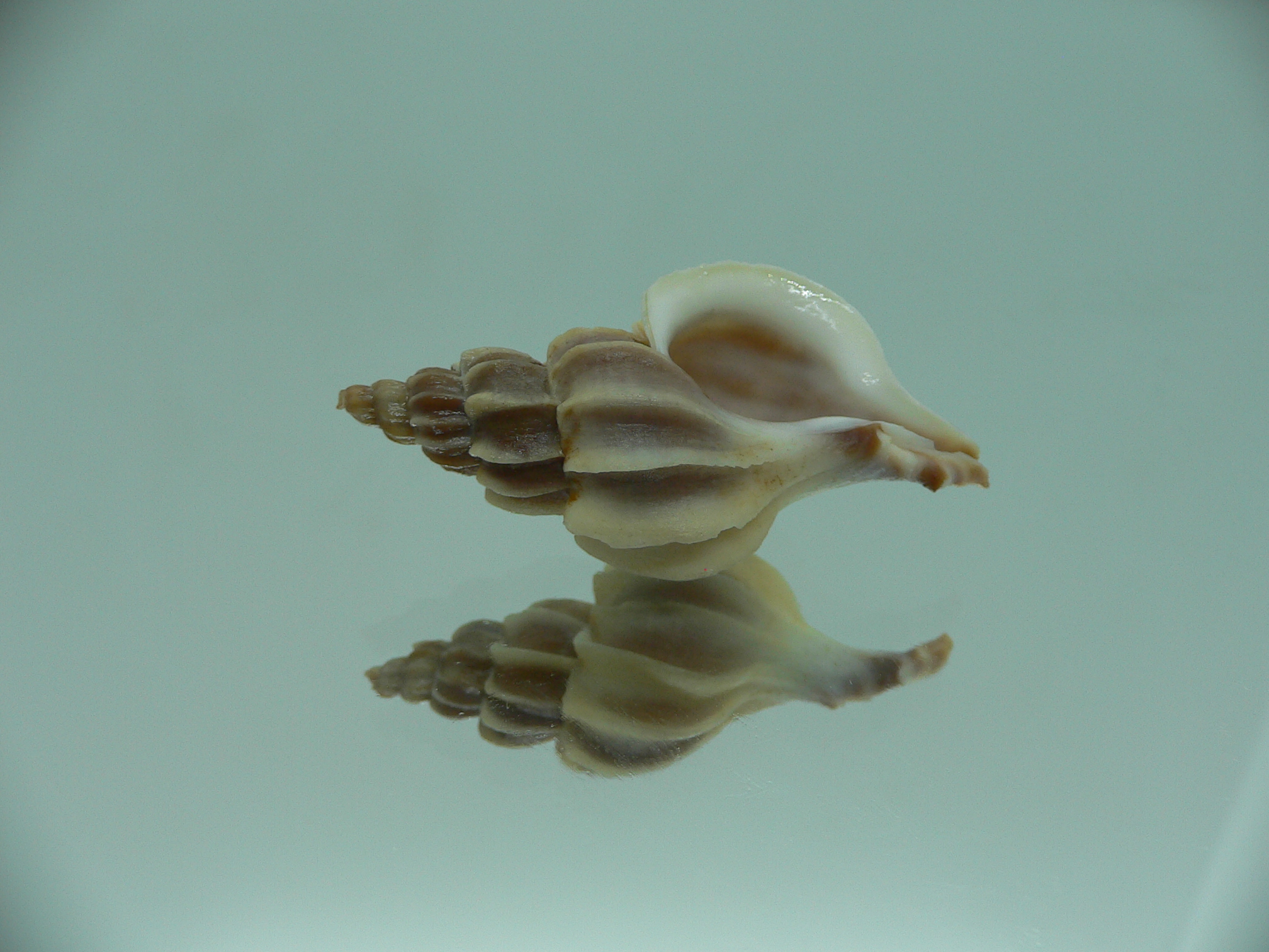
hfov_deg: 52.6
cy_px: 476
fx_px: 1283
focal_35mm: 35
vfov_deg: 40.7
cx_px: 634
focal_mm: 4.6
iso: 80
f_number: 2.8
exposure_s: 1/80
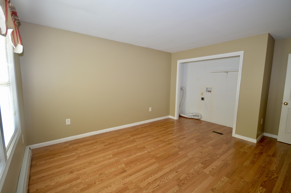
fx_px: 121
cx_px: 146
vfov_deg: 77.2
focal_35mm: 15
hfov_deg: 100.4
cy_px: 96
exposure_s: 1/60
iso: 400
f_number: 4
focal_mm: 10
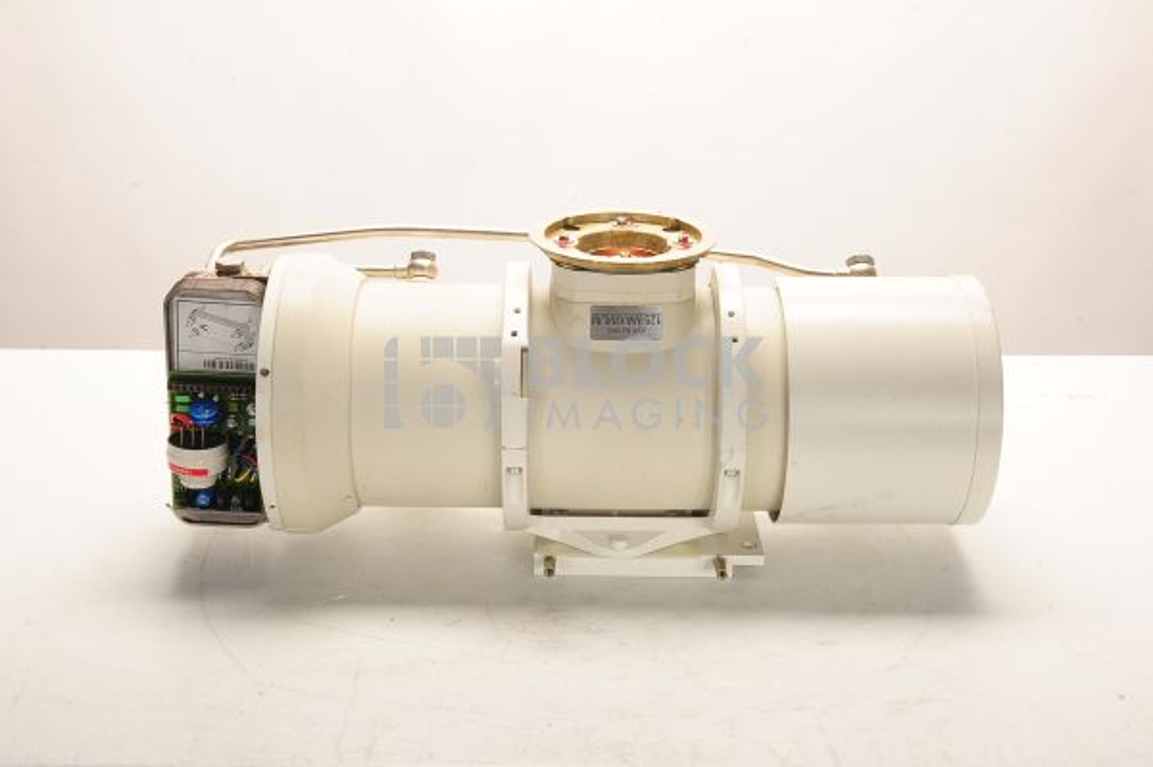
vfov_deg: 26.9
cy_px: 384
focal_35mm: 50
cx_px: 576
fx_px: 1600
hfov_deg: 39.6
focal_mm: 50
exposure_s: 1/160
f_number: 14
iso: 320
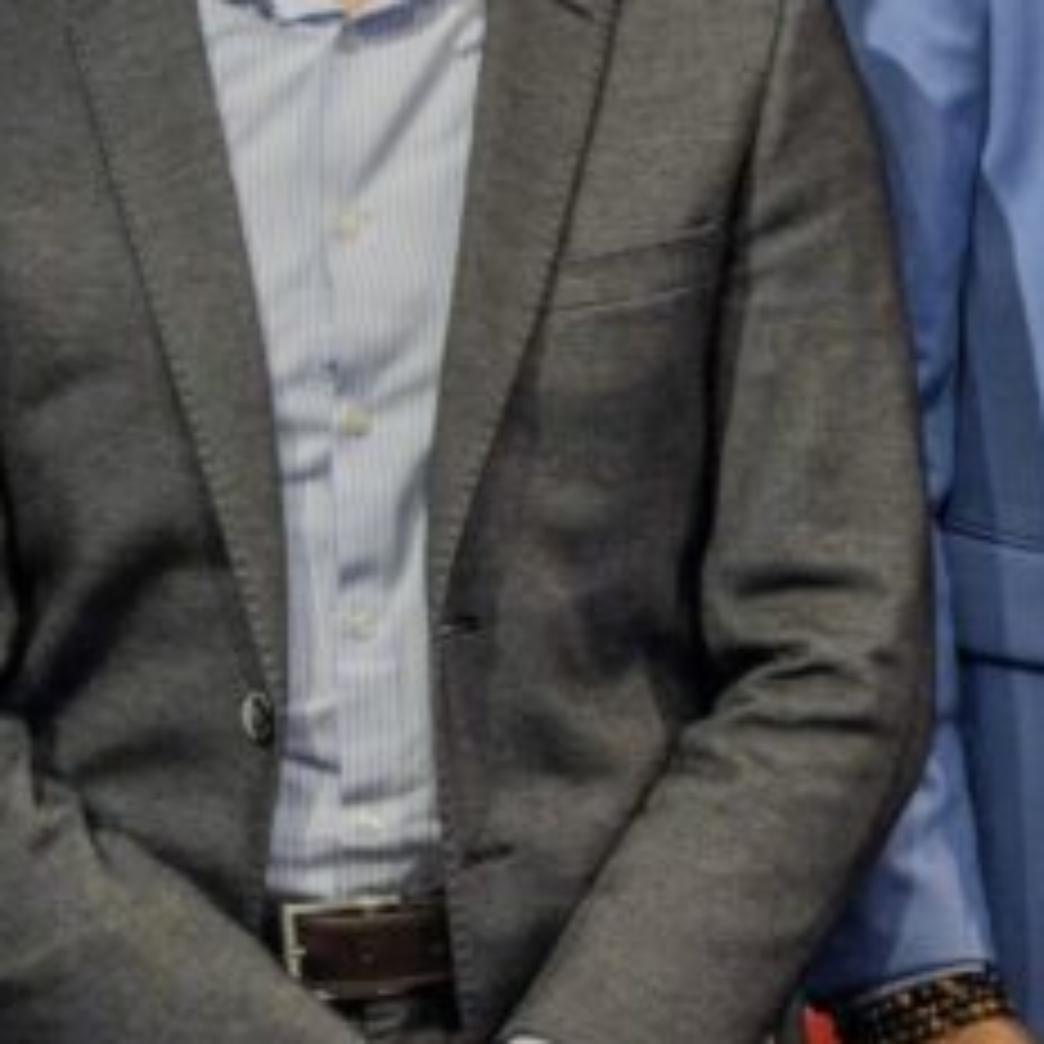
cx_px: 2178
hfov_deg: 8.2
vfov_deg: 8.6
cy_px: 468
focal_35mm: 202
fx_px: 6908
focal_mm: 46.1
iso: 3200
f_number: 4
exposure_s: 1/320
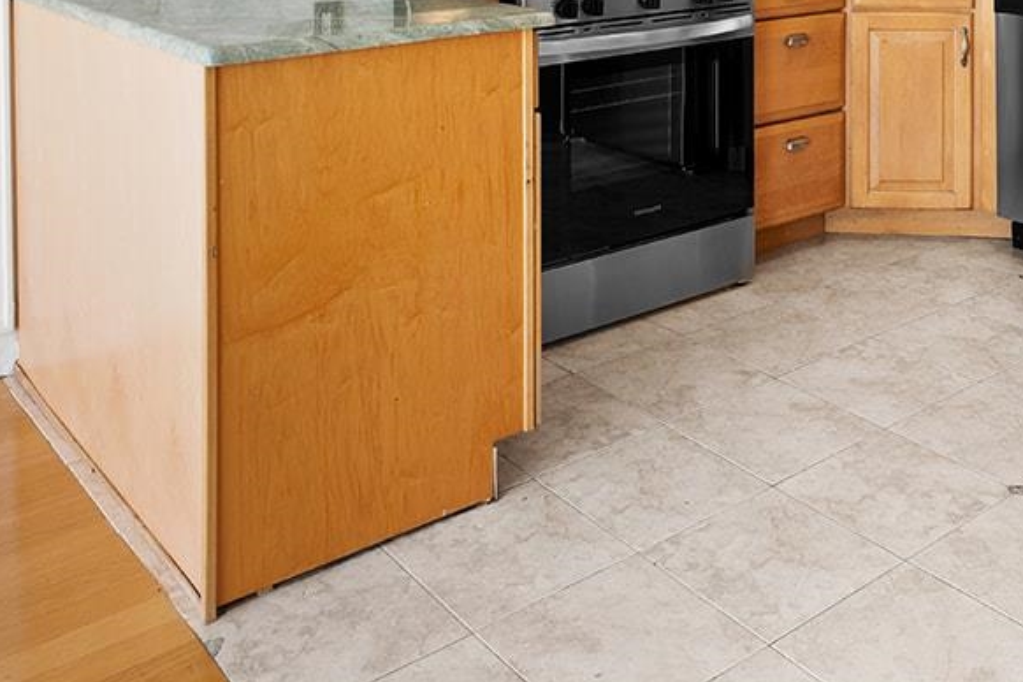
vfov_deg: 27.0
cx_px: 724
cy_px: -138
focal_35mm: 44
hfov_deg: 43.5
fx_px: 1250
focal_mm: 16
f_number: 8
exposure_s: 1/2.5
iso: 100
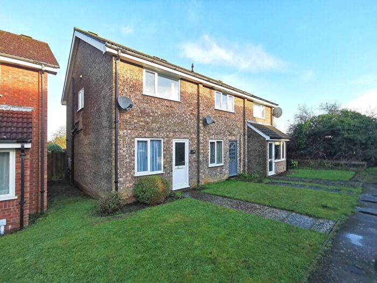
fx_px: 185
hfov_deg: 91.0
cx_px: 188
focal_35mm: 17
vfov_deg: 74.7
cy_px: 142
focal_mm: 2.26
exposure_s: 1/174
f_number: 2.2
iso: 50
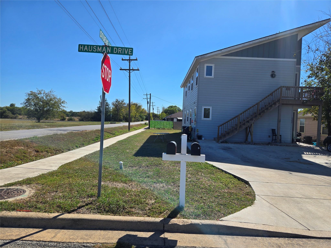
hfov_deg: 73.9
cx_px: 166
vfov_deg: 58.9
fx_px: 220
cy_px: 124
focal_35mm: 23
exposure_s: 1/2302
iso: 25
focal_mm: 5.4
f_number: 1.8
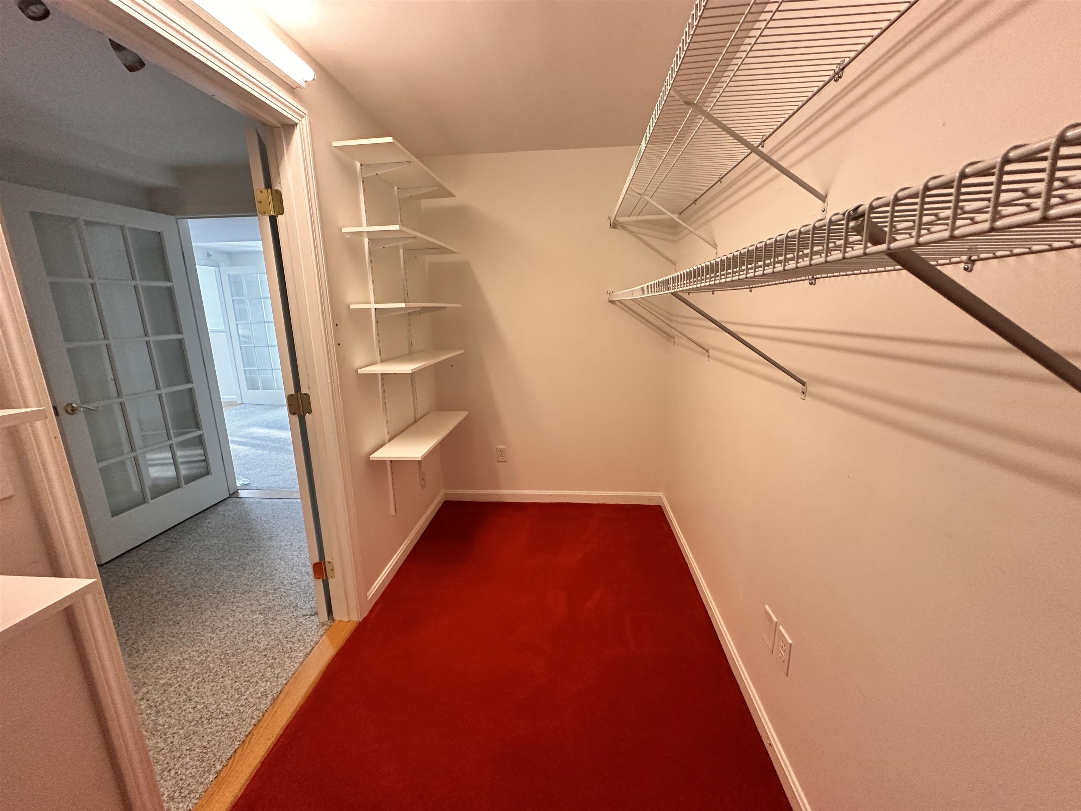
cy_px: 406
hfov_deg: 102.1
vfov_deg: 85.7
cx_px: 540
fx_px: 437
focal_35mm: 14
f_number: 2.2
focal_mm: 2.22
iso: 320
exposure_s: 1/60
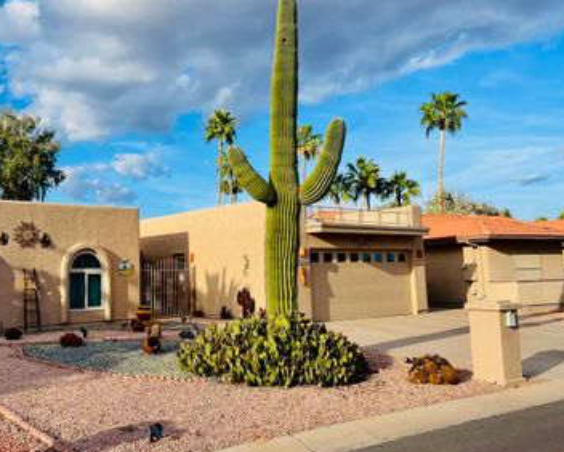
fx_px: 601
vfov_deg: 41.2
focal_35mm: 36
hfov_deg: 49.7
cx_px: 205
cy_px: 211
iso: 32
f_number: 1.6
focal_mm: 4.2
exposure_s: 1/3205
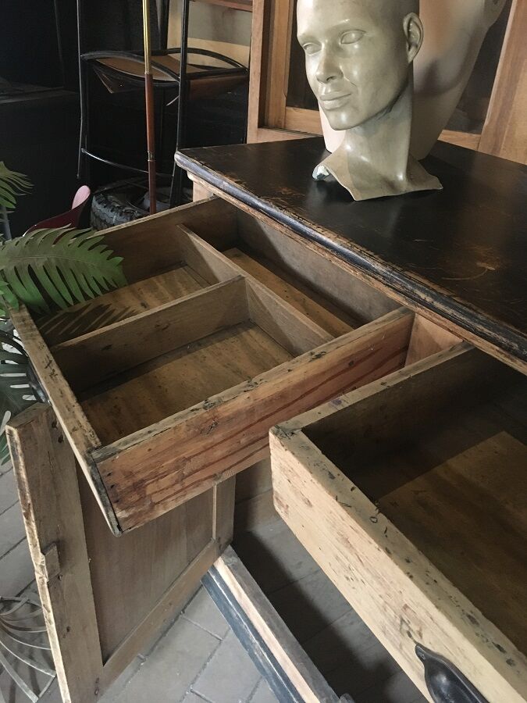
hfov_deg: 48.2
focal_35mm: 29
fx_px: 589
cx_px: 264
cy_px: 352
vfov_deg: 61.7
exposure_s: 1/17
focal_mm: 4.15
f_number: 2.2
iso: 400
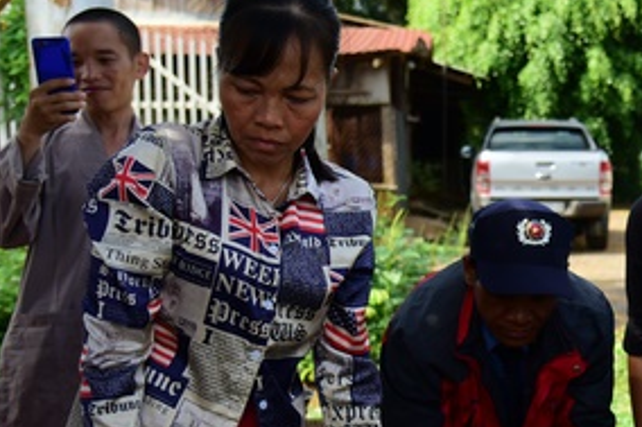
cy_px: 312
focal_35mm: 71
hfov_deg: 26.8
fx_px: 1265
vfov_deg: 19.1
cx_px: 651
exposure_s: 1/640
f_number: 4
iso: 320
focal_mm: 31
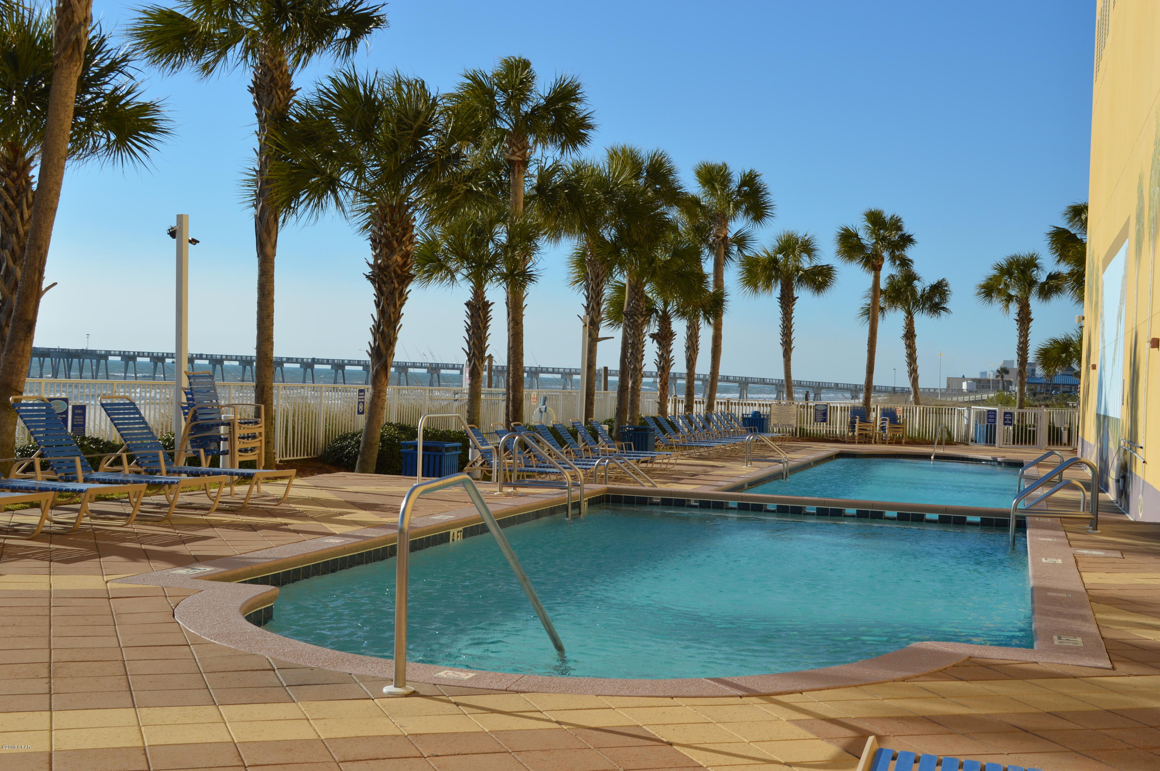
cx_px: 580
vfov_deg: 28.0
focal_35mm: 48
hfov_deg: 41.1
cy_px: 386
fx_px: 1545
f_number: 9
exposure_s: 1/320
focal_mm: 32
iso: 100
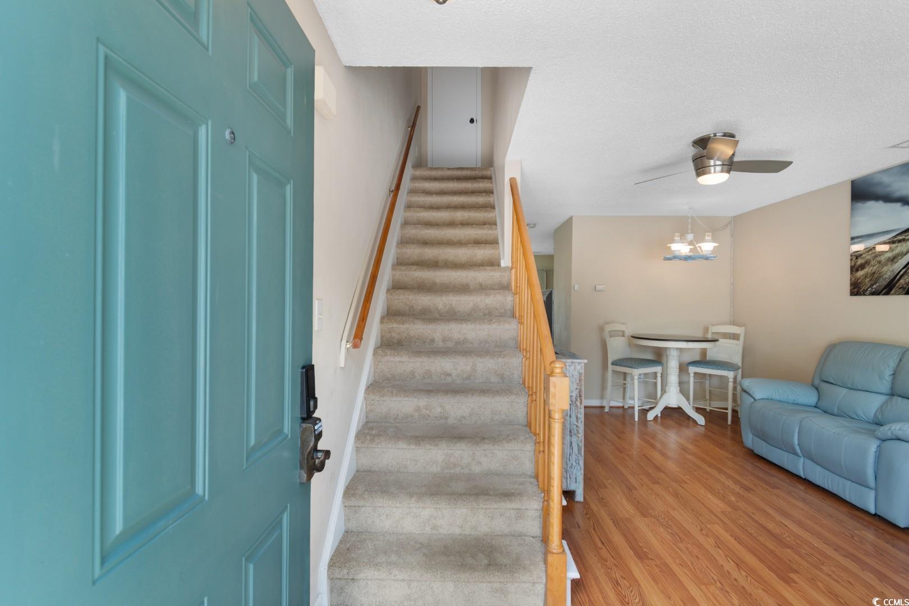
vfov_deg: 73.7
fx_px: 404
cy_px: 303
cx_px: 454
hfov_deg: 96.7
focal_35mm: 16
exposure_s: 1/30
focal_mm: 11
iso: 100
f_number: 4.8
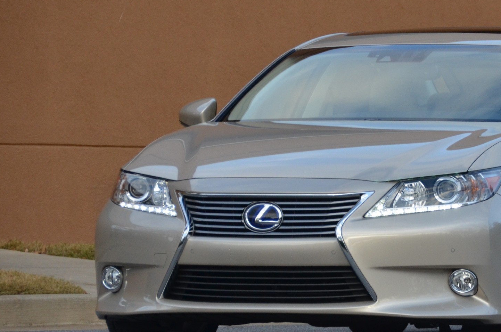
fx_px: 4694
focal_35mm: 338
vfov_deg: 4.0
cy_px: 161
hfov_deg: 6.1
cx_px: 398
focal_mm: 130
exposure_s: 1/1000
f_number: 5.6
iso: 800
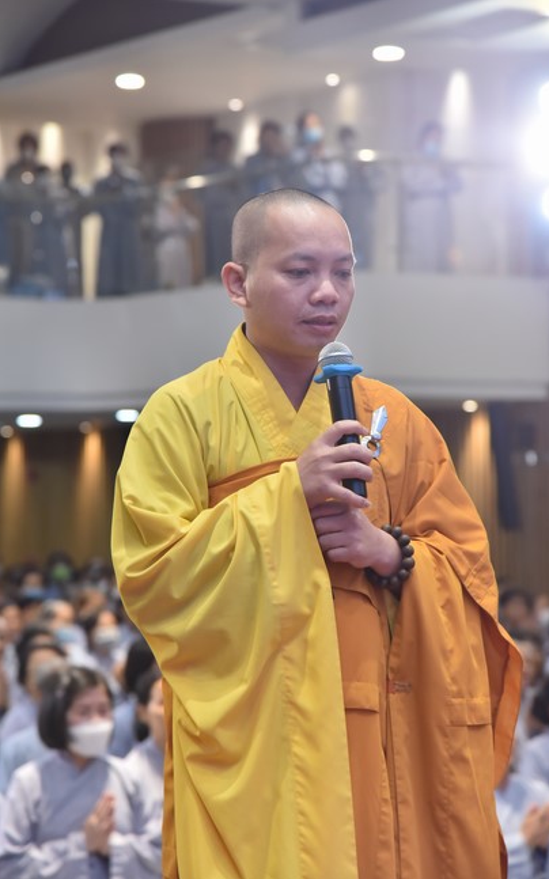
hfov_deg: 10.6
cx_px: 272
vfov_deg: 17.0
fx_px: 2946
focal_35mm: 123
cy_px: 439
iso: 2000
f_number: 5
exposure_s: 1/160
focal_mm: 120
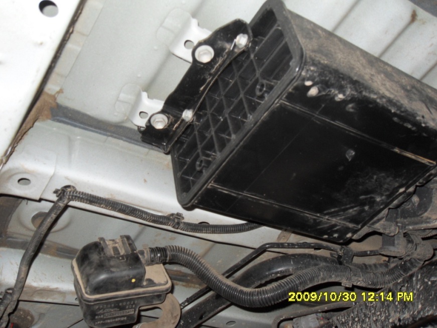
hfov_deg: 43.9
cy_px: 164
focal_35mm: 43
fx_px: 543
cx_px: 218
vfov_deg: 33.6
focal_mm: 7.9
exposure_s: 1/45
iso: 200
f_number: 3.9
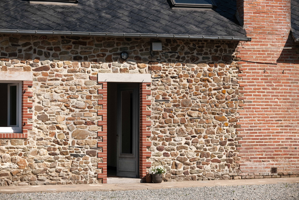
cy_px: 100
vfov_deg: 12.1
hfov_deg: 18.1
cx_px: 150
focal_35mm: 113
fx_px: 938
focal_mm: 75
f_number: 2.8
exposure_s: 1/2000
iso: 100
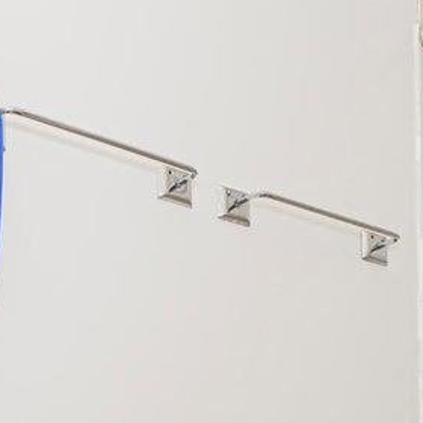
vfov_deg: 20.9
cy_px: 634
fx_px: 968
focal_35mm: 70
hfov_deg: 23.9
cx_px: 29
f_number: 8
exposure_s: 1/60
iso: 320
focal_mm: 10
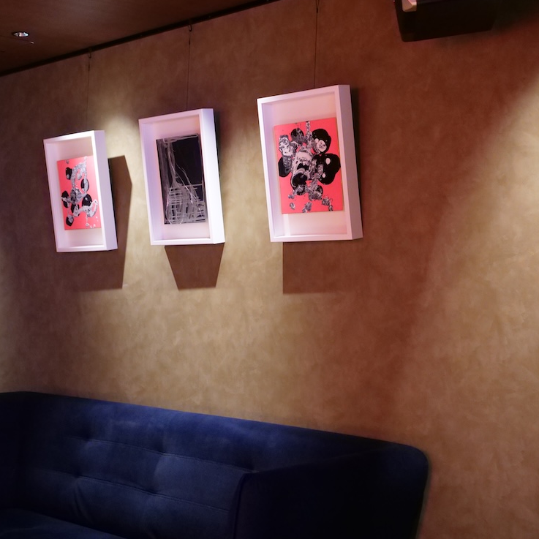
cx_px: 186
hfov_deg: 28.4
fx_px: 1057
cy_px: 269
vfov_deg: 28.6
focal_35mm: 60
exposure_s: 1/20
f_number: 3.5
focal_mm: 25
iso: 3200
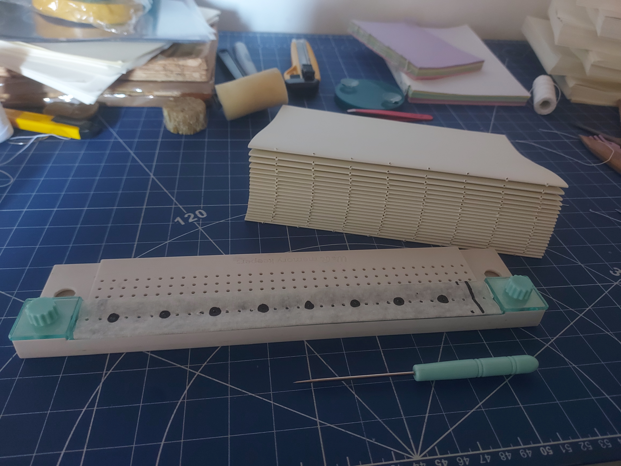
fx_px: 431
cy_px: 233
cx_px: 310
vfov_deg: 56.8
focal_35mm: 24
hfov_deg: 71.6
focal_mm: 5.23
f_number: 1.8
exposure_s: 1/20
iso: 500
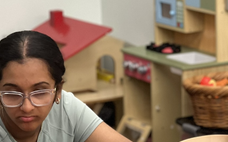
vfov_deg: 6.8
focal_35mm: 193
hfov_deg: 10.9
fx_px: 1199
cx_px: 102
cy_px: 129
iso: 320
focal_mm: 9
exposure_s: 1/30
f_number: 2.8
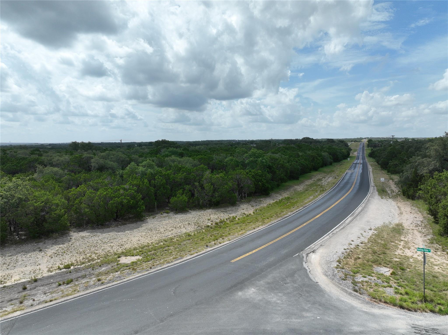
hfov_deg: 71.6
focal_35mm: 24
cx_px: 224
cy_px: 168
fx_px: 310
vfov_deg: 56.8
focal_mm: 12.29
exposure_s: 1/2000
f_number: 4
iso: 100
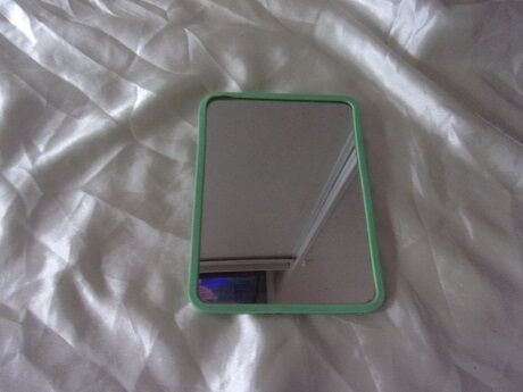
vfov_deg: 49.7
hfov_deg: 63.4
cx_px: 262
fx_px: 423
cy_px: 196
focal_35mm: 28
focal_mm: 5.1
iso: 400
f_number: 3.9
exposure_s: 1/21
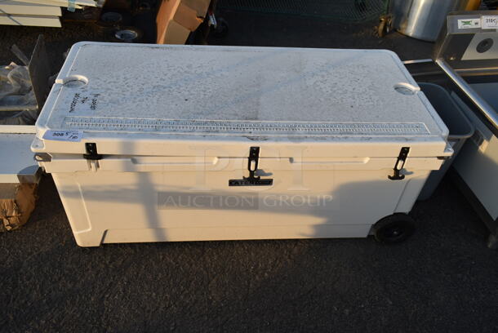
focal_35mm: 33
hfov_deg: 57.2
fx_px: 457
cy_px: 166
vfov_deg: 40.1
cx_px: 249
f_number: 6.3
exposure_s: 1/160
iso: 100
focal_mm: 22
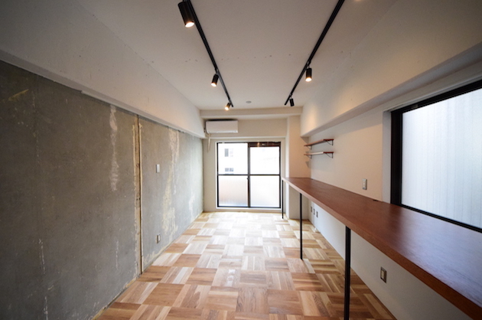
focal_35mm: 12
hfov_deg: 112.7
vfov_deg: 89.8
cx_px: 241
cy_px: 160
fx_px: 160
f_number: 6.3
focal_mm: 8
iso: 3200
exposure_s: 1/160
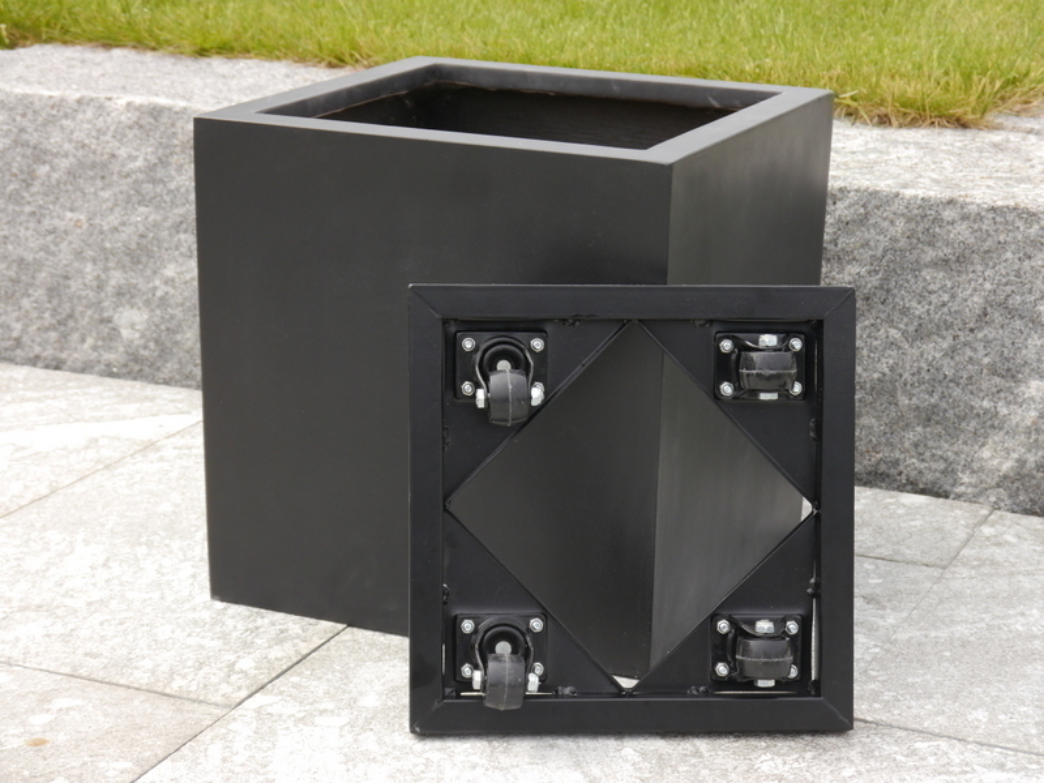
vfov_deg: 17.6
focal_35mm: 84
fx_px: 2533
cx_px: 522
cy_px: 392
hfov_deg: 23.3
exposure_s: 1/200
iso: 160
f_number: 7.1
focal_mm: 42
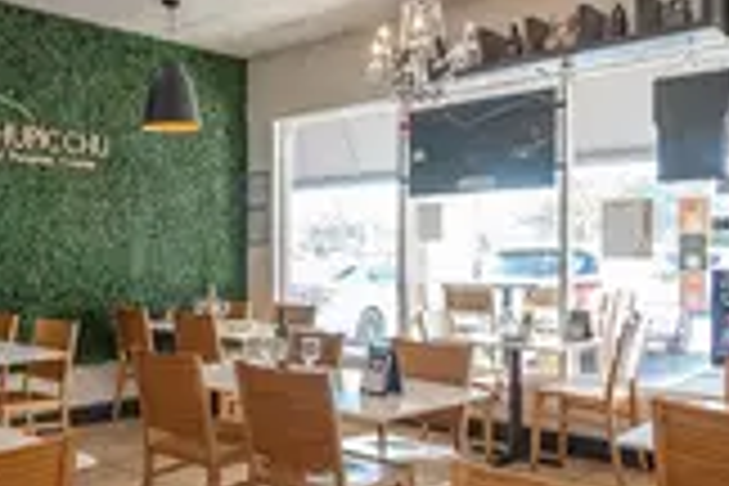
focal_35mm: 37
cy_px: 270
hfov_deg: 50.1
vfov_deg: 35.9
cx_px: 198
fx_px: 749
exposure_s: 1/160
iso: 1600
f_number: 4
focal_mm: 10
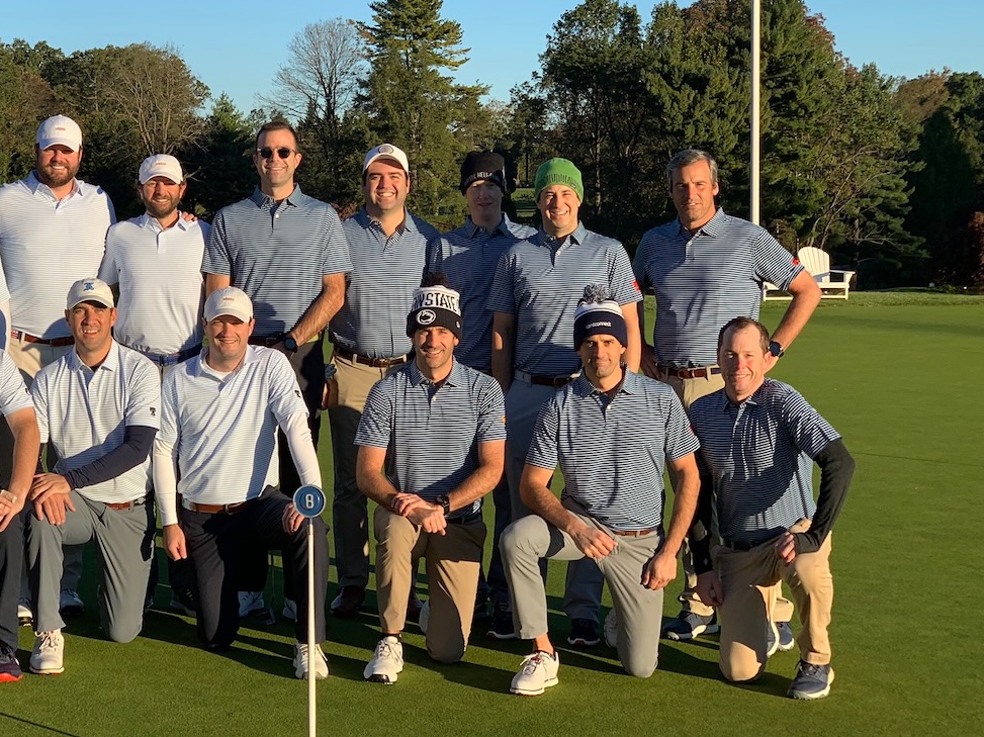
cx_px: 324
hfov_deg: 26.5
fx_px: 2074
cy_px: 295
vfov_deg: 20.1
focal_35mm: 73
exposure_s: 1/773
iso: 16
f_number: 2.4
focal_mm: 6
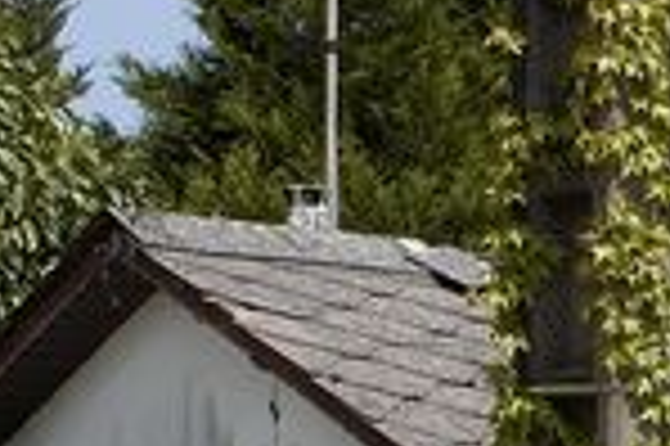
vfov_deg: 5.2
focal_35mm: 262
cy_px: 788
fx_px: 4871
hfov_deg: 7.6
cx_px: 1205
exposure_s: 1/160
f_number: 14
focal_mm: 34
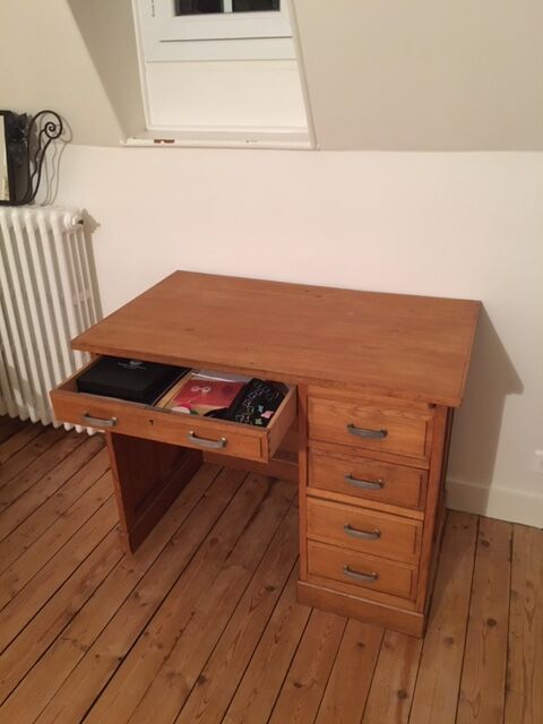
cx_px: 272
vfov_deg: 61.7
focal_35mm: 29
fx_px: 607
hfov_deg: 48.2
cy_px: 362
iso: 400
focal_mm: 4.15
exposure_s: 1/17
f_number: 2.2
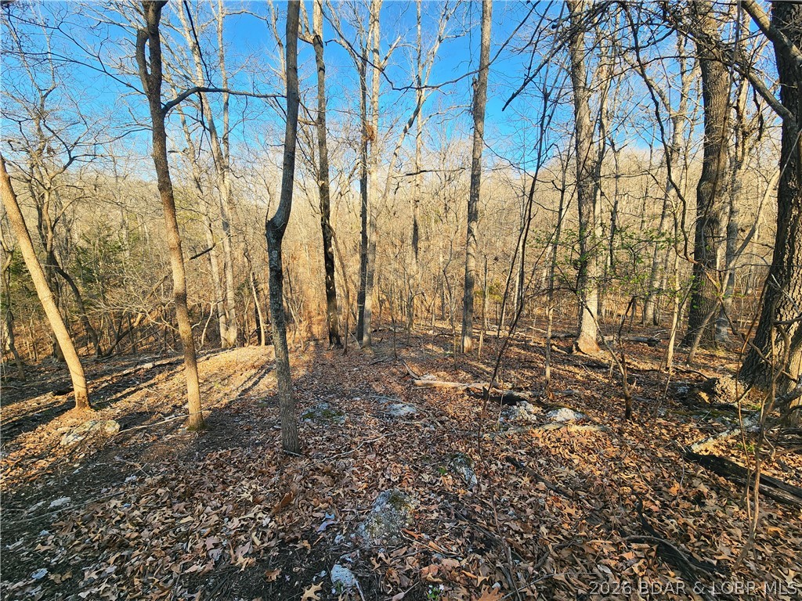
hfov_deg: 106.2
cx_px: 401
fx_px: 301
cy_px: 300
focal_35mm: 13
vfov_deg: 89.9
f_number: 2.2
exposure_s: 1/476
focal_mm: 2.2
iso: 50
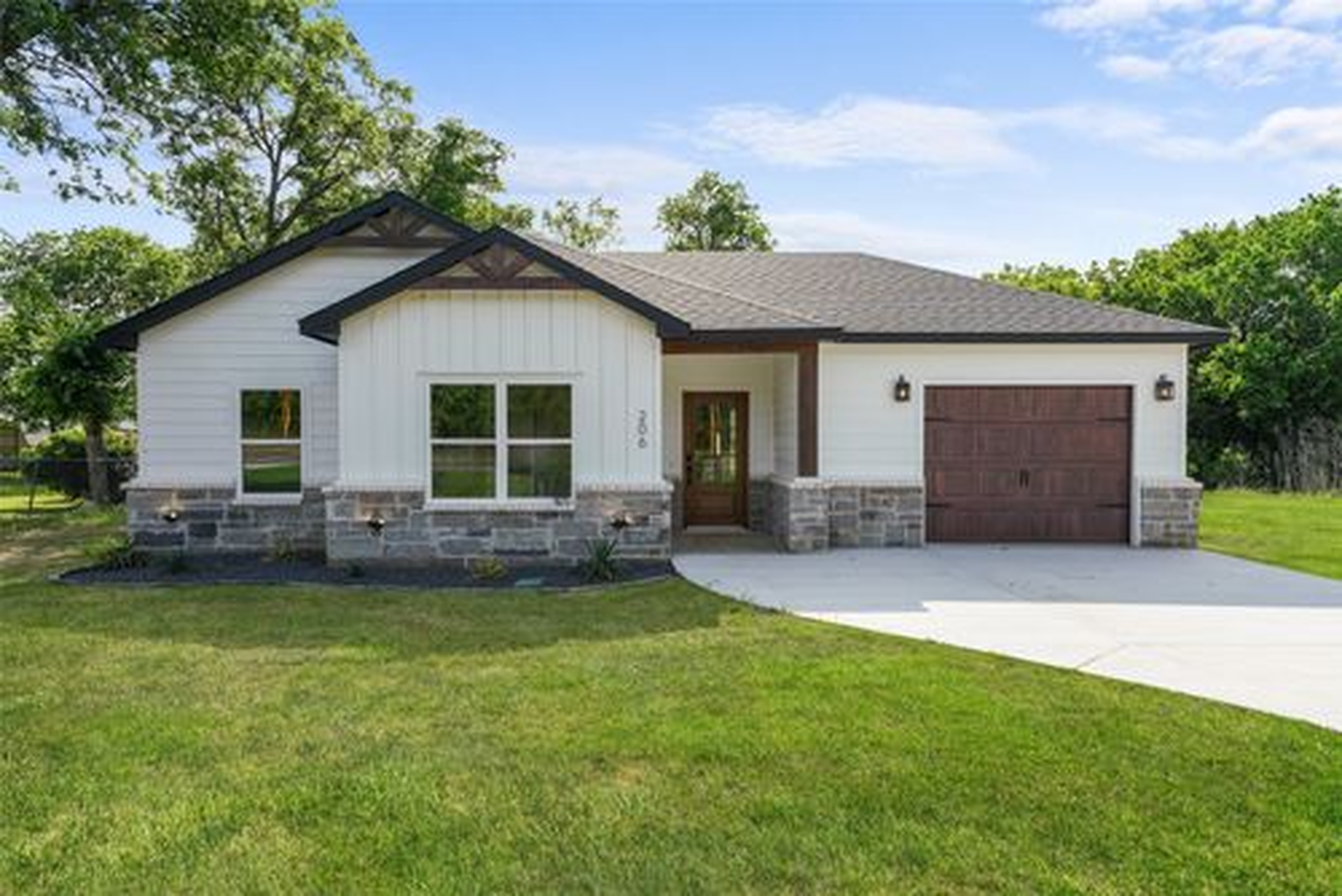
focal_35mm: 24
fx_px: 895
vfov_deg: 53.2
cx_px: 671
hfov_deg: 73.7
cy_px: 448
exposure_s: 1/1000
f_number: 9
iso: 640
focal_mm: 24
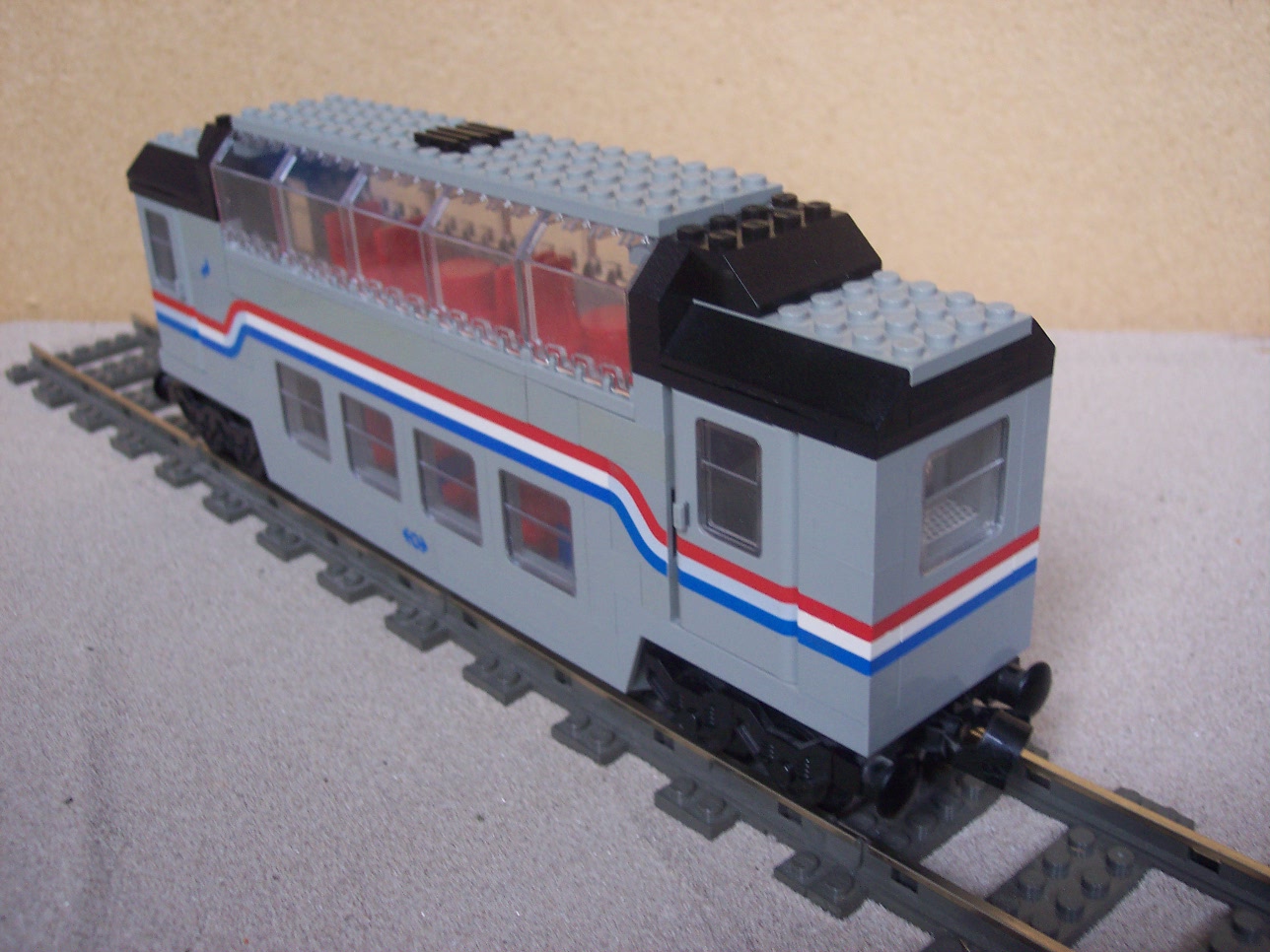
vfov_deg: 37.7
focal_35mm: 38
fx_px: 1394
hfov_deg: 49.0
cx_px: 635
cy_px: 476
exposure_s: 1/60
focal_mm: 8
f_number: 2.8
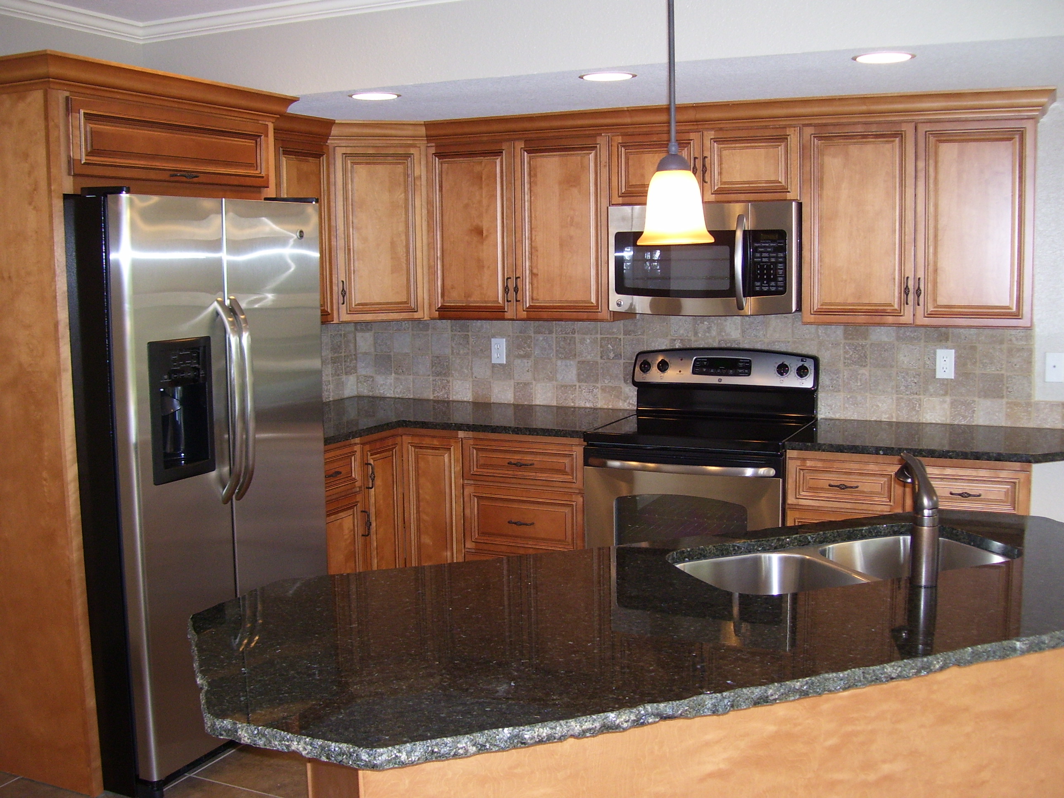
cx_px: 532
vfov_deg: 38.7
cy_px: 399
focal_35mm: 37
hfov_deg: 50.1
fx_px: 1137
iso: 125
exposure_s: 1/60
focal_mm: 6
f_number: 2.7
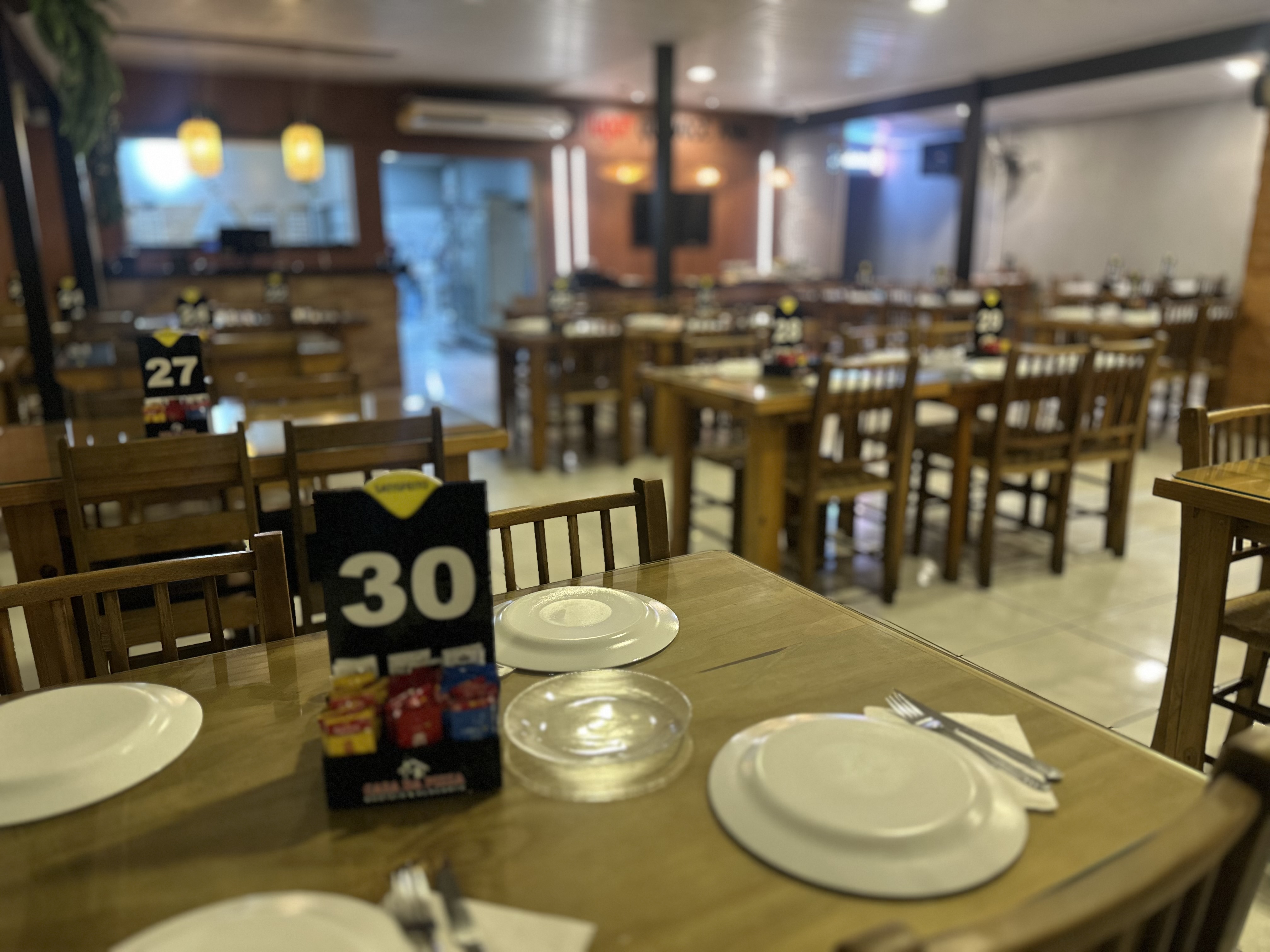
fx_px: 881
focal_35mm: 24
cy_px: 476
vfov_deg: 56.8
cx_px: 635
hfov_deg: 71.6
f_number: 1.78
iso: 640
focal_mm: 6.86
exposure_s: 1/60
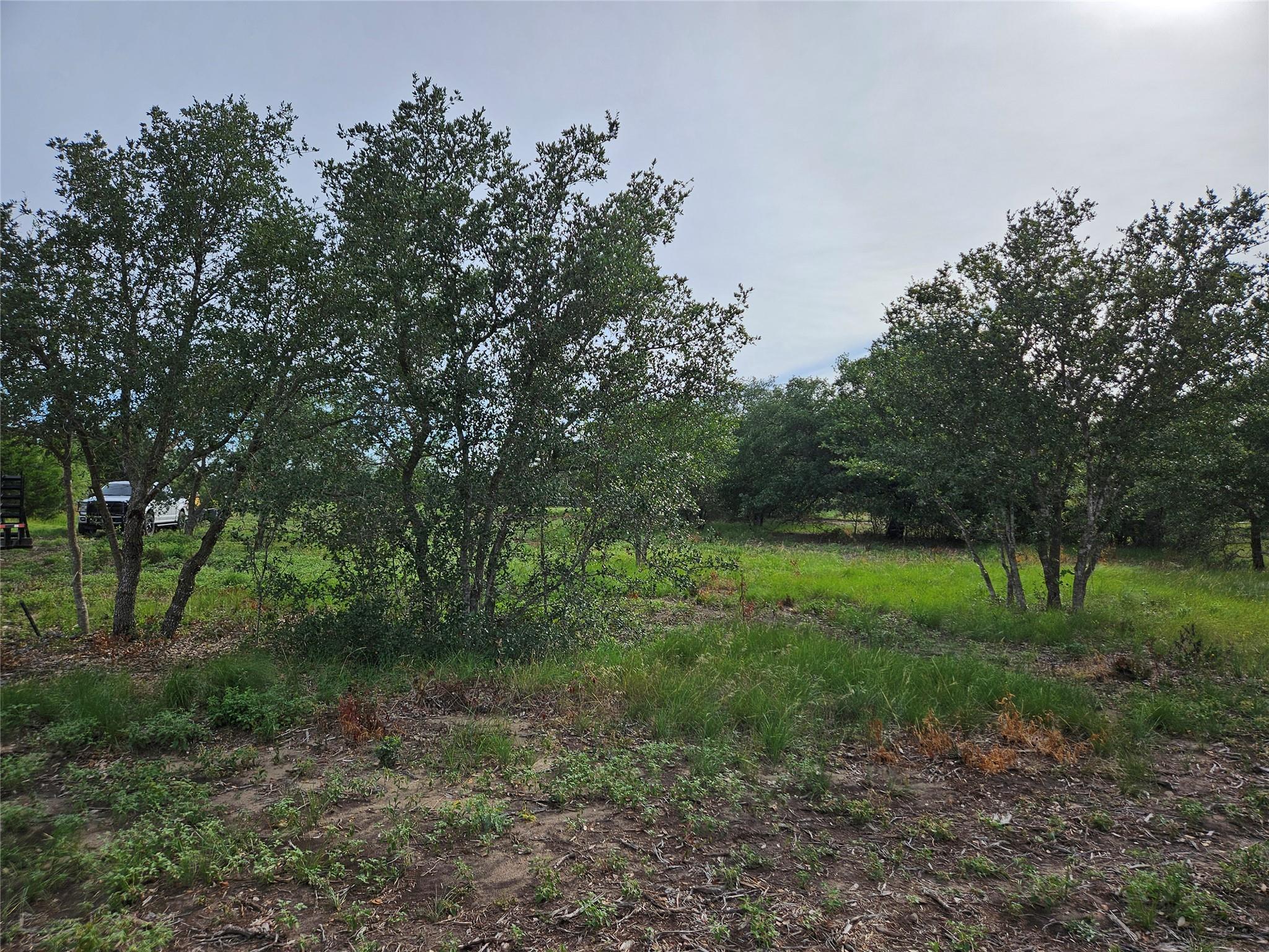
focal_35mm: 23
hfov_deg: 73.9
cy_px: 476
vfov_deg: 58.9
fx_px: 843
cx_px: 634
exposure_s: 1/2701
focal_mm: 5.4
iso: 25
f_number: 1.8
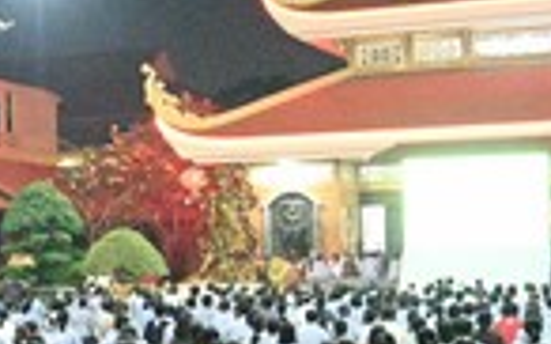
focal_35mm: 109
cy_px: 238
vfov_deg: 12.0
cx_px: -300
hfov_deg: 17.1
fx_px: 1636
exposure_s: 1/200
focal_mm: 24
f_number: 4.5
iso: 40000
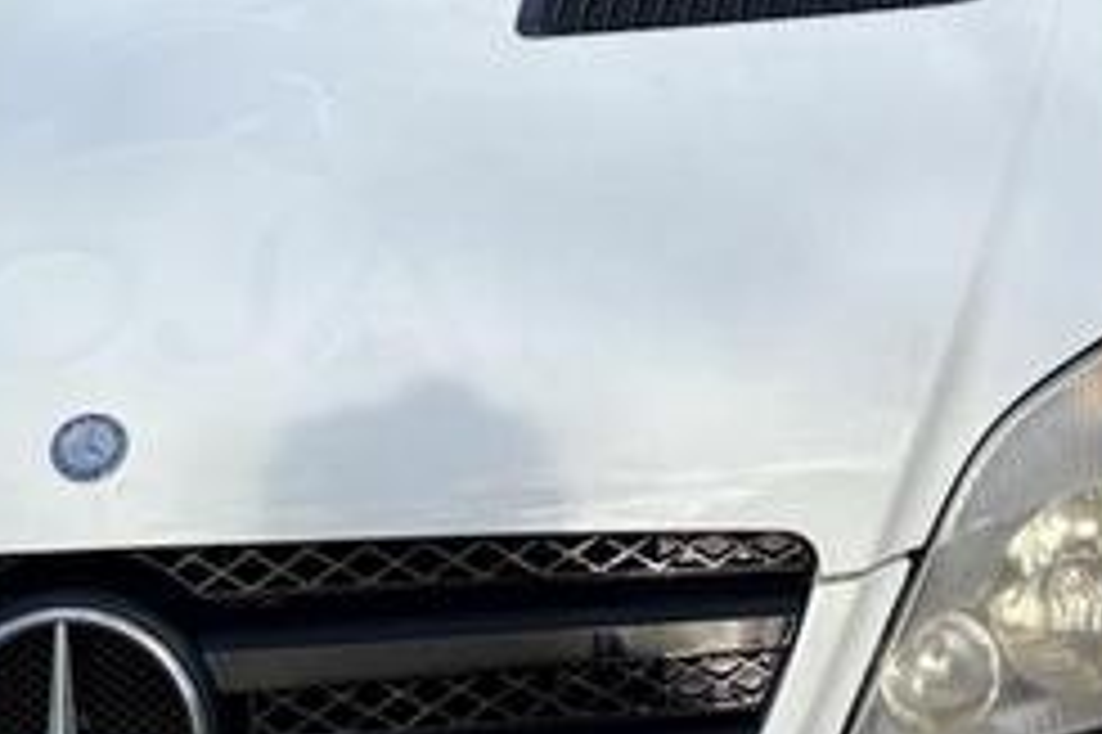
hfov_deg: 20.6
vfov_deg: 13.8
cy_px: 212
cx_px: 594
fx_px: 3028
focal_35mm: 99
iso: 50
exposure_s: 1/1626
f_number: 1.6
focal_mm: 5.96
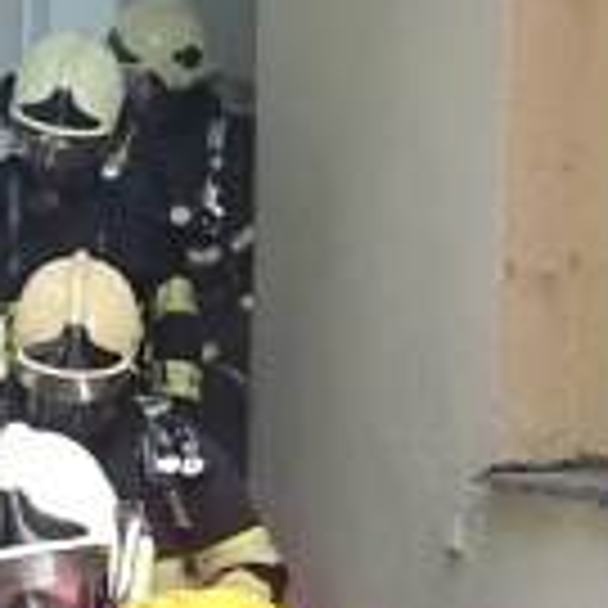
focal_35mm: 105
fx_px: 2087
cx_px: 131
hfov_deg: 16.5
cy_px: 631
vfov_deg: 16.2
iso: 80
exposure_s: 1/40
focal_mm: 8.6
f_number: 3.2
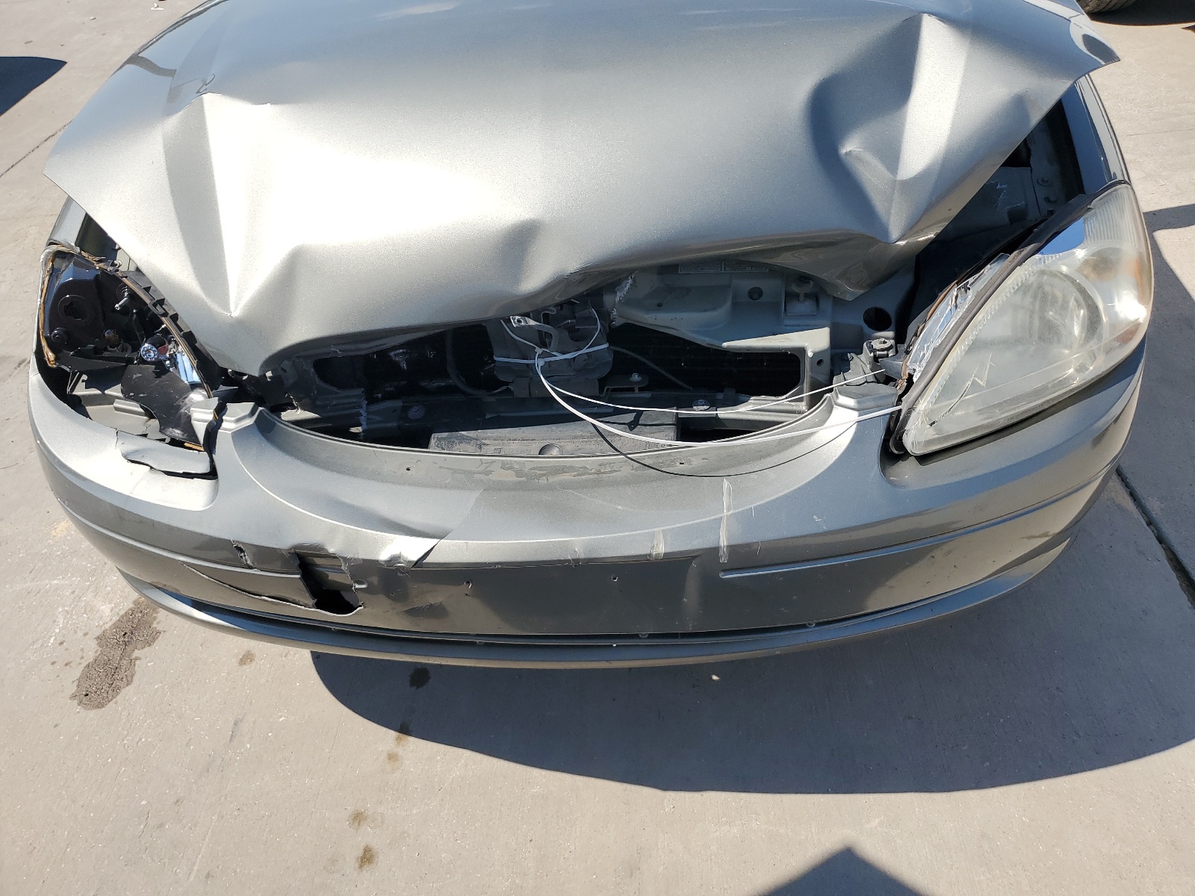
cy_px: 448
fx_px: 898
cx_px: 598
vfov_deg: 53.1
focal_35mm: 26
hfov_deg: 67.3
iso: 50
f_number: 1.5
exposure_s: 1/3333
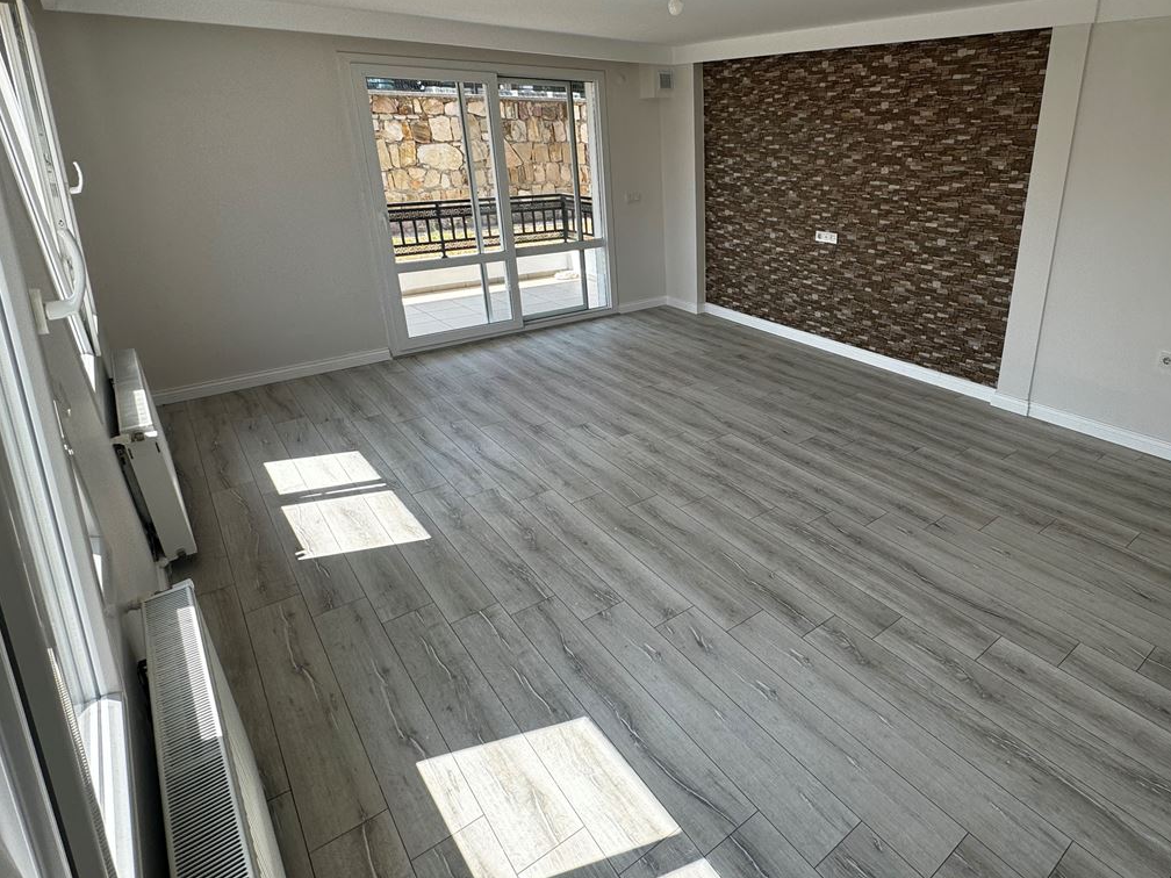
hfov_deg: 80.0
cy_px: 381
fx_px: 677
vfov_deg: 65.7
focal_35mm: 20
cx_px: 741
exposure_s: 1/347
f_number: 2.2
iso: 40
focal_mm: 2.22
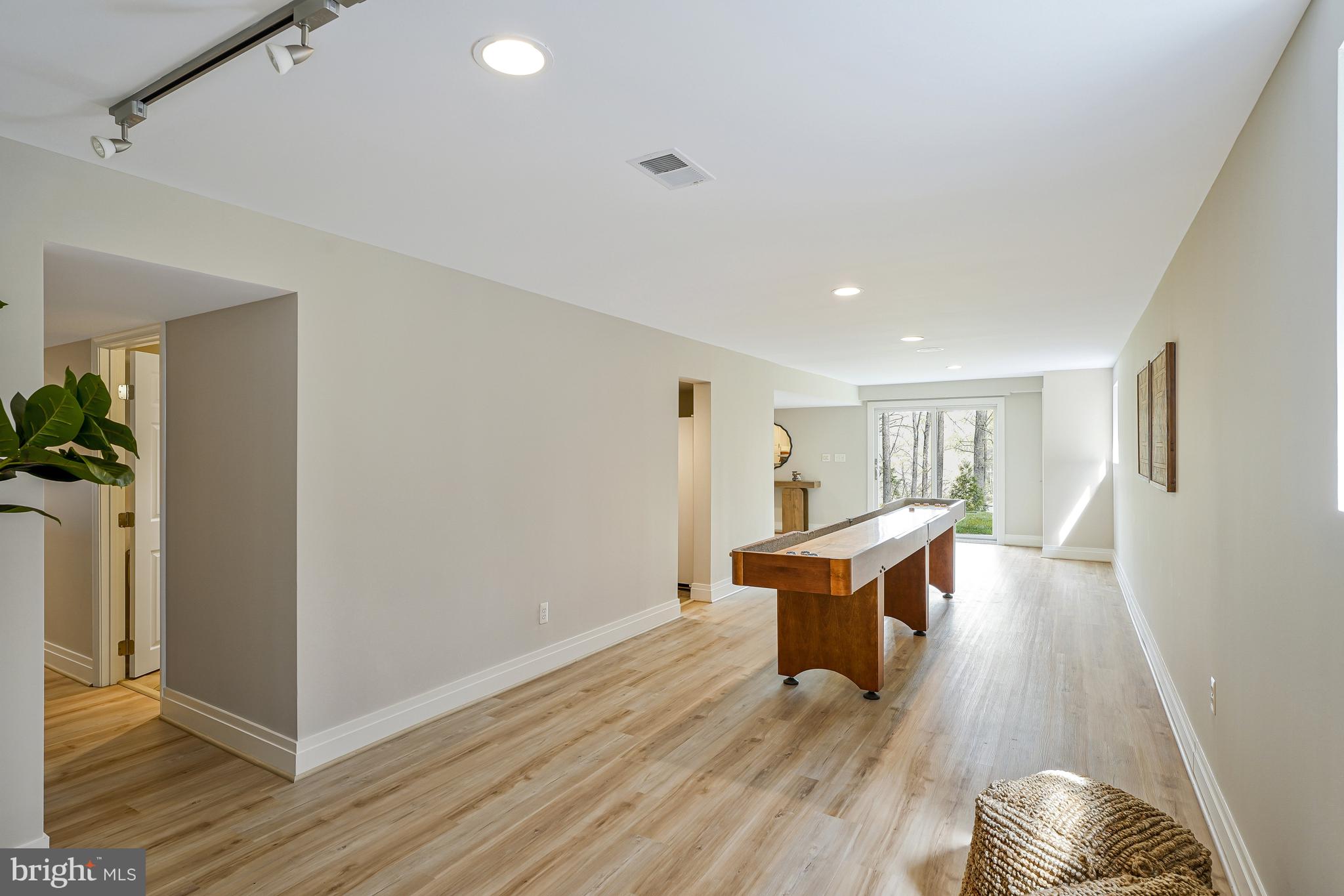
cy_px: 448
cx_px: 672
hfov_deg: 91.3
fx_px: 657
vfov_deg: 68.6
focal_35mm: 18
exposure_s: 1/6
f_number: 8
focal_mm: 17.6
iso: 400
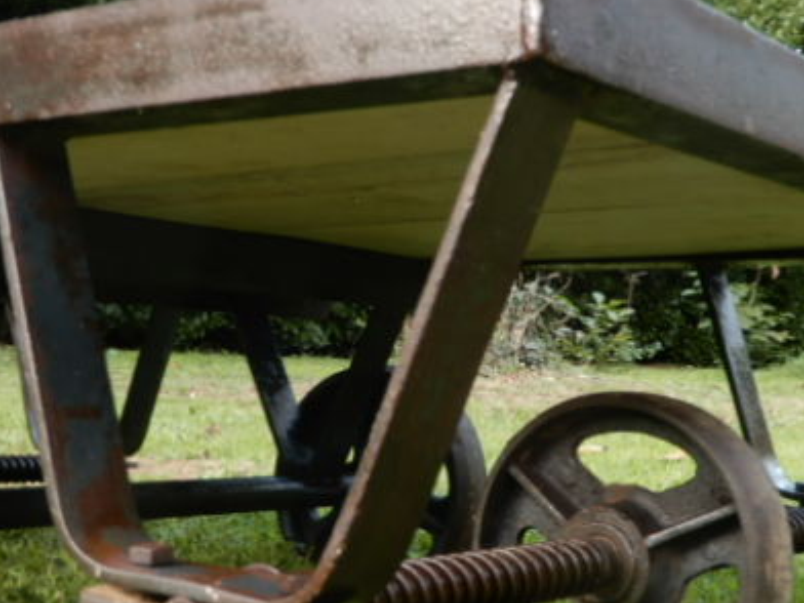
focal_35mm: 62
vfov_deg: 23.6
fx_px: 1440
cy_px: 361
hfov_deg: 31.0
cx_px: 517
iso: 100
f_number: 4
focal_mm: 6.8
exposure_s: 1/6
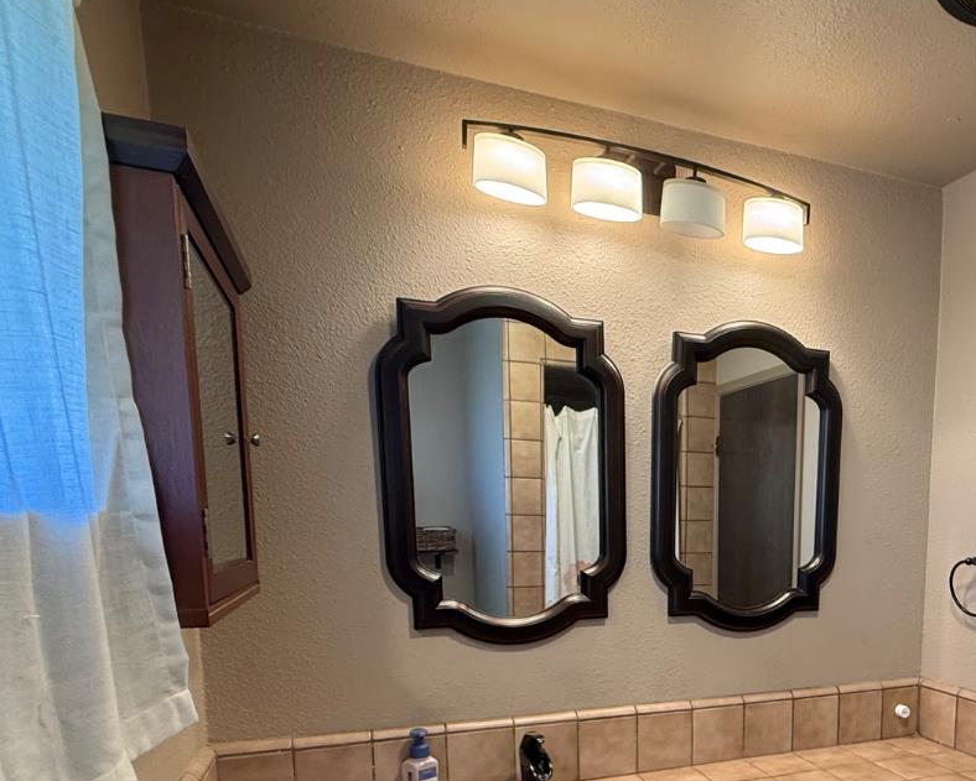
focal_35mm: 26
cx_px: 701
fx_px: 751
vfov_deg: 51.6
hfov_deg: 63.1
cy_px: 622
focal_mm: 2.22
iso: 250
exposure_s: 1/60
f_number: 2.2
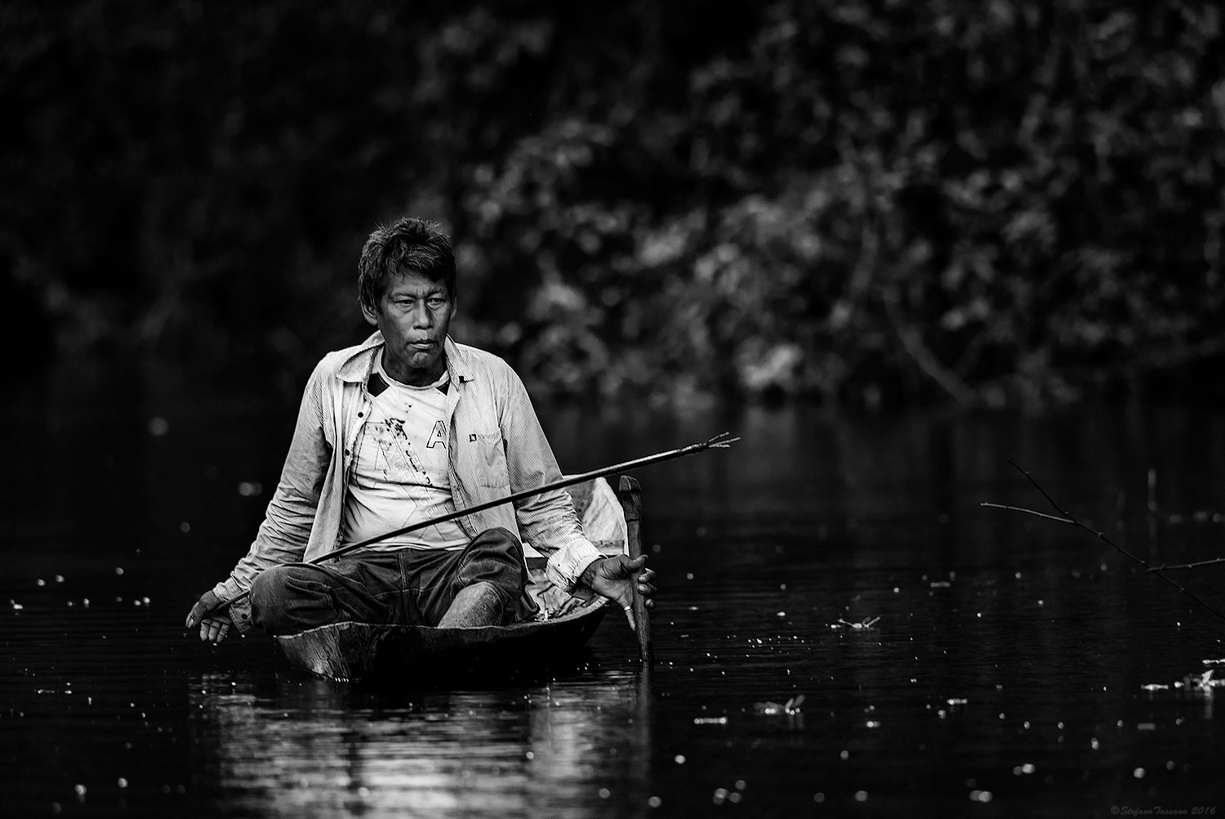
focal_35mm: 420
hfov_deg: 4.9
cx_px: 612
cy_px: 410
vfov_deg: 3.3
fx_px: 14299
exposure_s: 1/640
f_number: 8
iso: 1250
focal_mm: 420
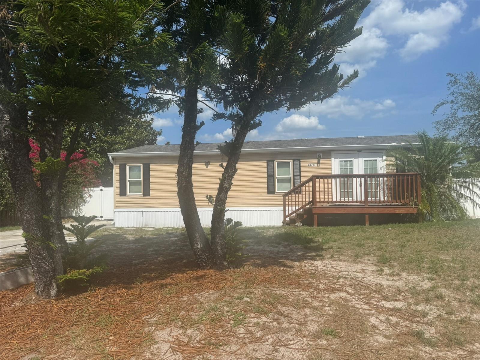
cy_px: 180
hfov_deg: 71.6
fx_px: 333
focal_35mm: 24
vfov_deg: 56.8
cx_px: 240
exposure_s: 1/7092
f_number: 1.78
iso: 80
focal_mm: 6.76
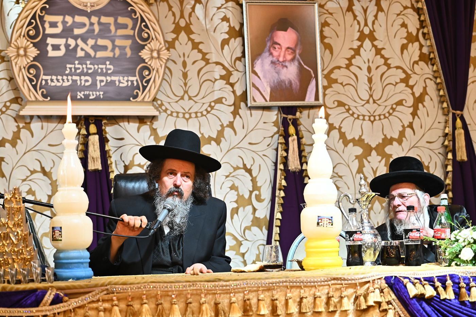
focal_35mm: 70
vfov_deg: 19.4
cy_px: 158
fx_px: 925
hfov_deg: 28.9
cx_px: 238
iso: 3200
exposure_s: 1/125
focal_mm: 70
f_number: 5.6
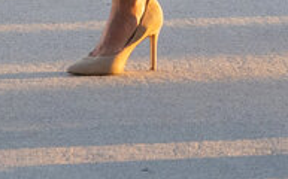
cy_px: -326
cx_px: -7
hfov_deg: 3.6
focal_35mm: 591
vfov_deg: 2.2
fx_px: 4632
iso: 2000
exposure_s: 1/800
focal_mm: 109
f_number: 5.6
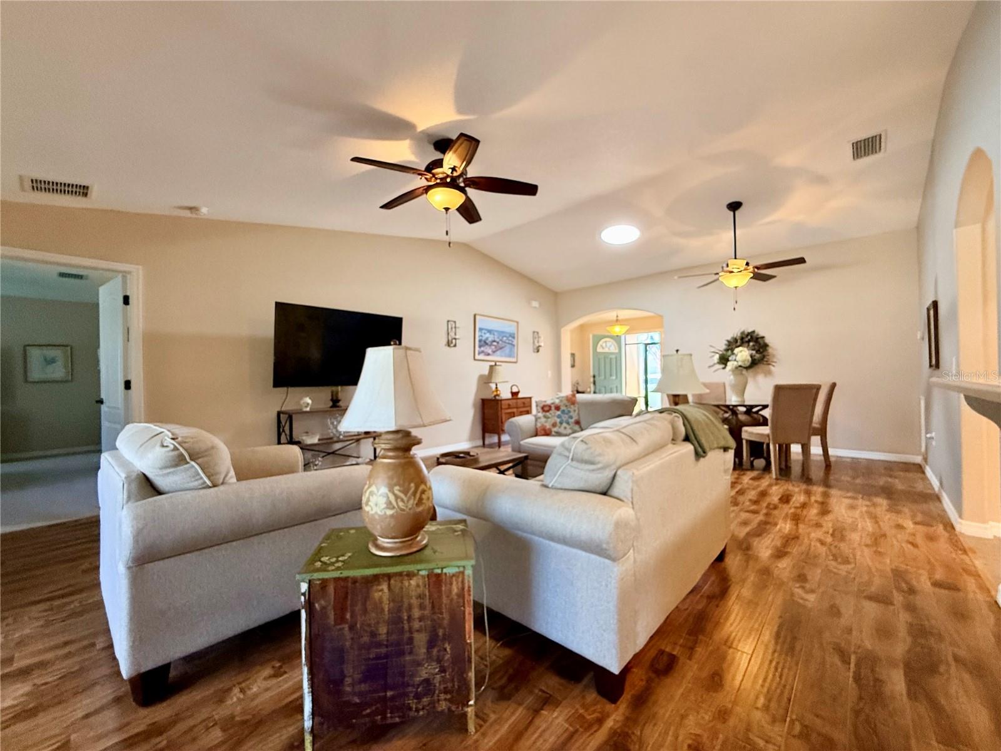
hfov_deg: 102.1
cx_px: 500
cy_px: 376
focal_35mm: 14
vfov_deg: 85.7
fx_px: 405
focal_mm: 2.22
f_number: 2.2
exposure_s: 1/120
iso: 500
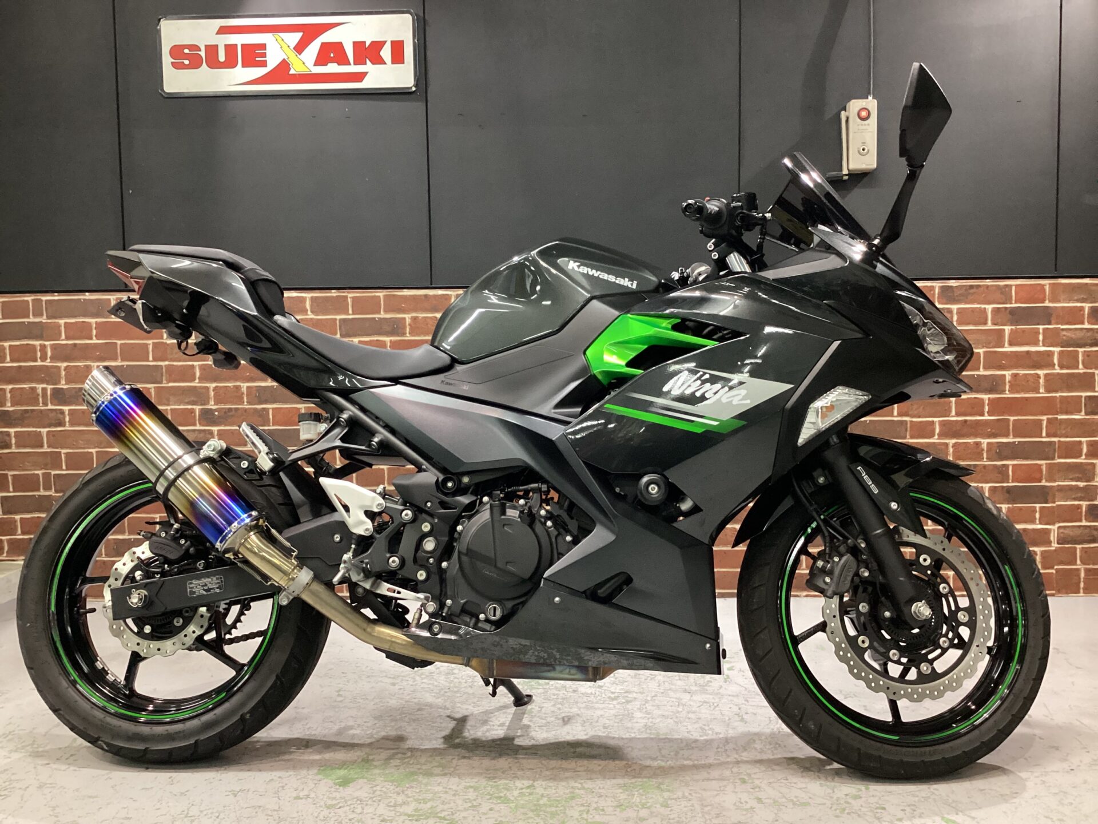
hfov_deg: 58.4
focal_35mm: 31
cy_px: 412
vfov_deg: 45.4
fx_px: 983
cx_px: 549
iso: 400
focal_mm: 3.3
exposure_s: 1/60
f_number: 2.4
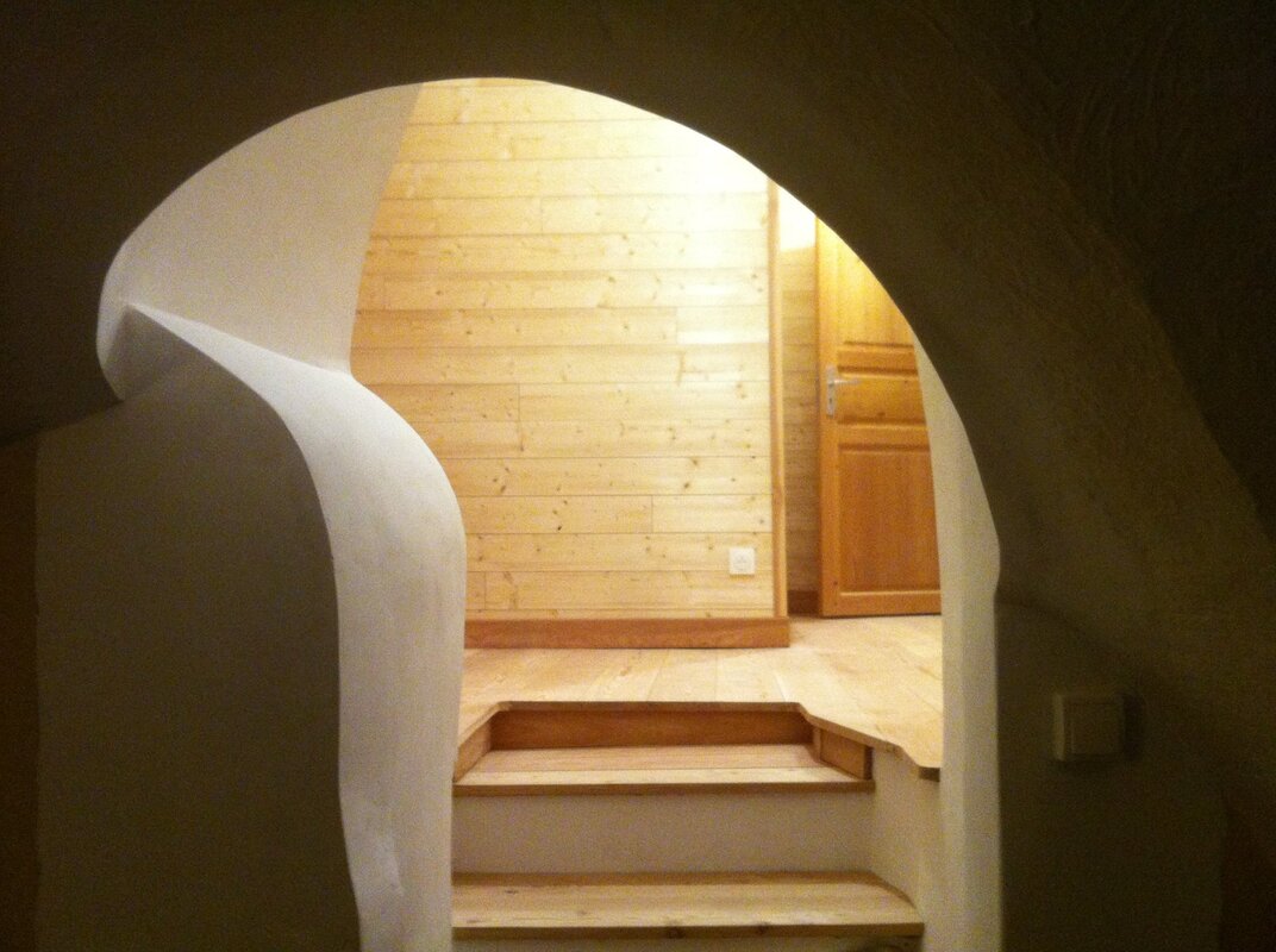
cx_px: 638
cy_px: 476
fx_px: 1288
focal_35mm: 35
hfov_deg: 52.7
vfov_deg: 40.6
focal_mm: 3.85
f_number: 2.8
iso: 320
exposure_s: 1/17
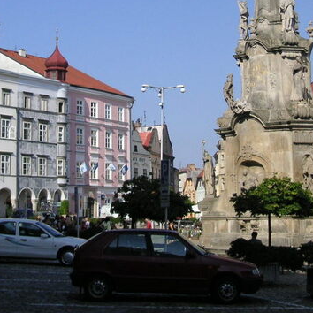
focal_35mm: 74
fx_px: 757
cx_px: 148
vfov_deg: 23.0
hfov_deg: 23.4
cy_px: 55
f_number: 6.7
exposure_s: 1/180
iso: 50
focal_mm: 6.1
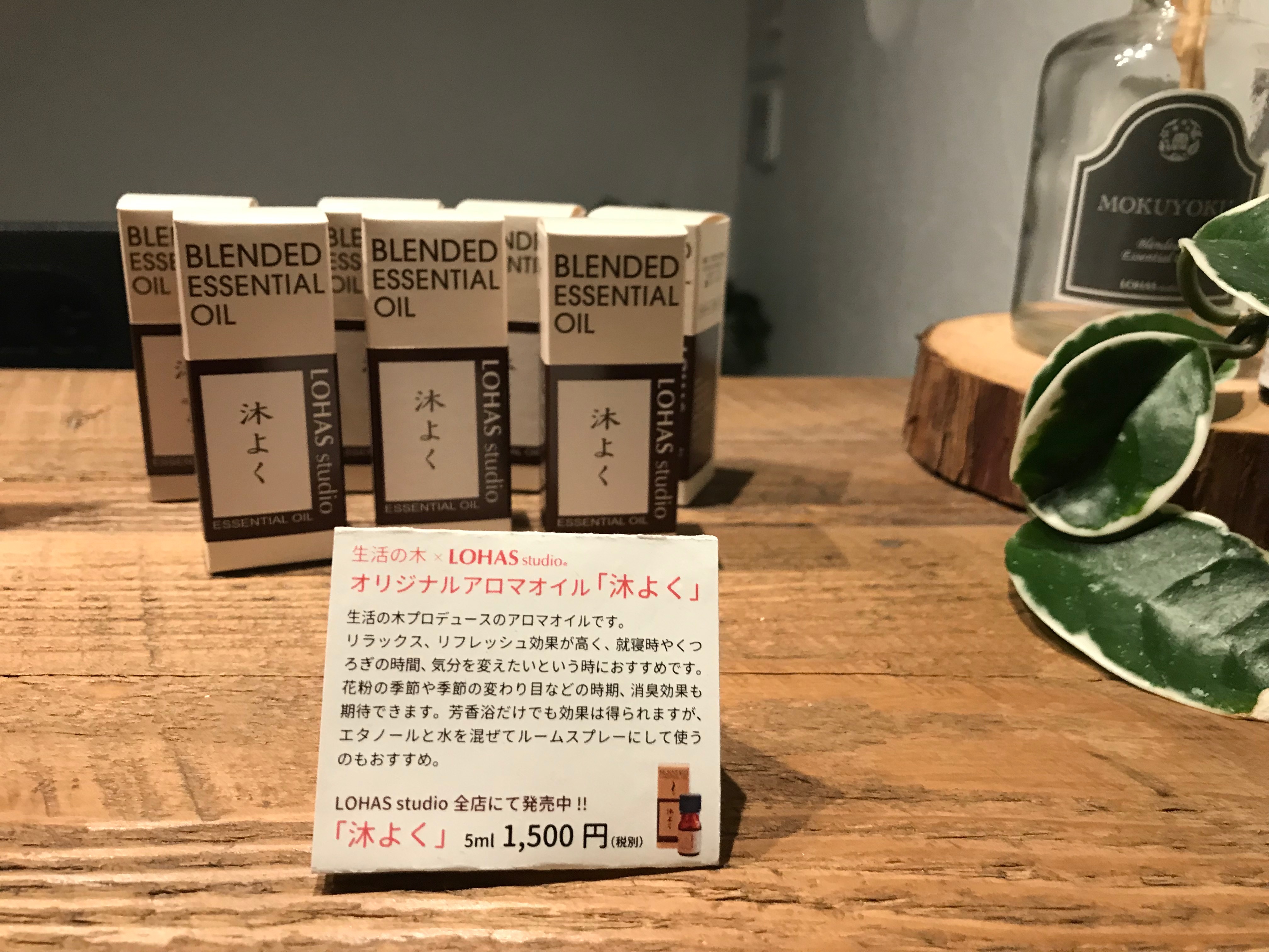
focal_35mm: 28
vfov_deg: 49.7
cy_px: 476
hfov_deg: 63.4
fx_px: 1026
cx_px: 634
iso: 40
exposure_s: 1/15
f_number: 1.8
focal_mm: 3.99
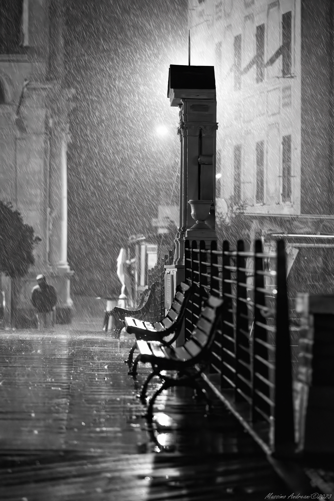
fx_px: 1795
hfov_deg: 10.6
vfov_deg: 15.9
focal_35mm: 129
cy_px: 250
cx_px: 167
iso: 12800
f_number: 2.8
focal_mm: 129
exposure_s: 1/100
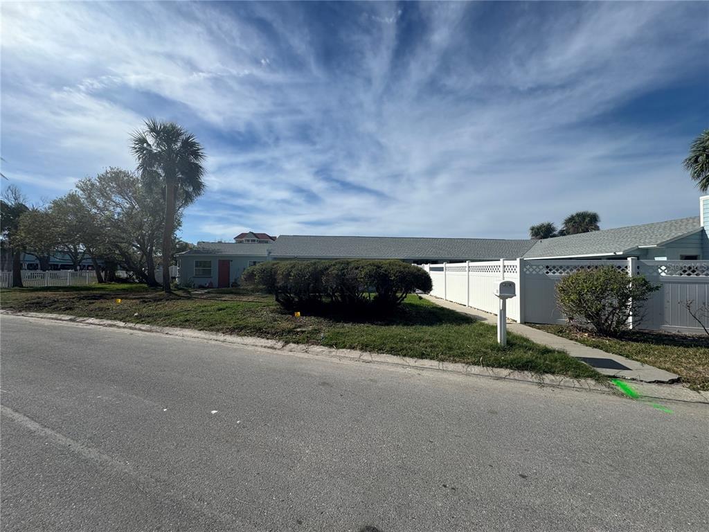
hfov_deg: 102.1
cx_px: 354
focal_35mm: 14
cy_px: 266
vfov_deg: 85.7
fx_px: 287
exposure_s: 1/3906
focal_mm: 2.22
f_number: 2.2
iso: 50
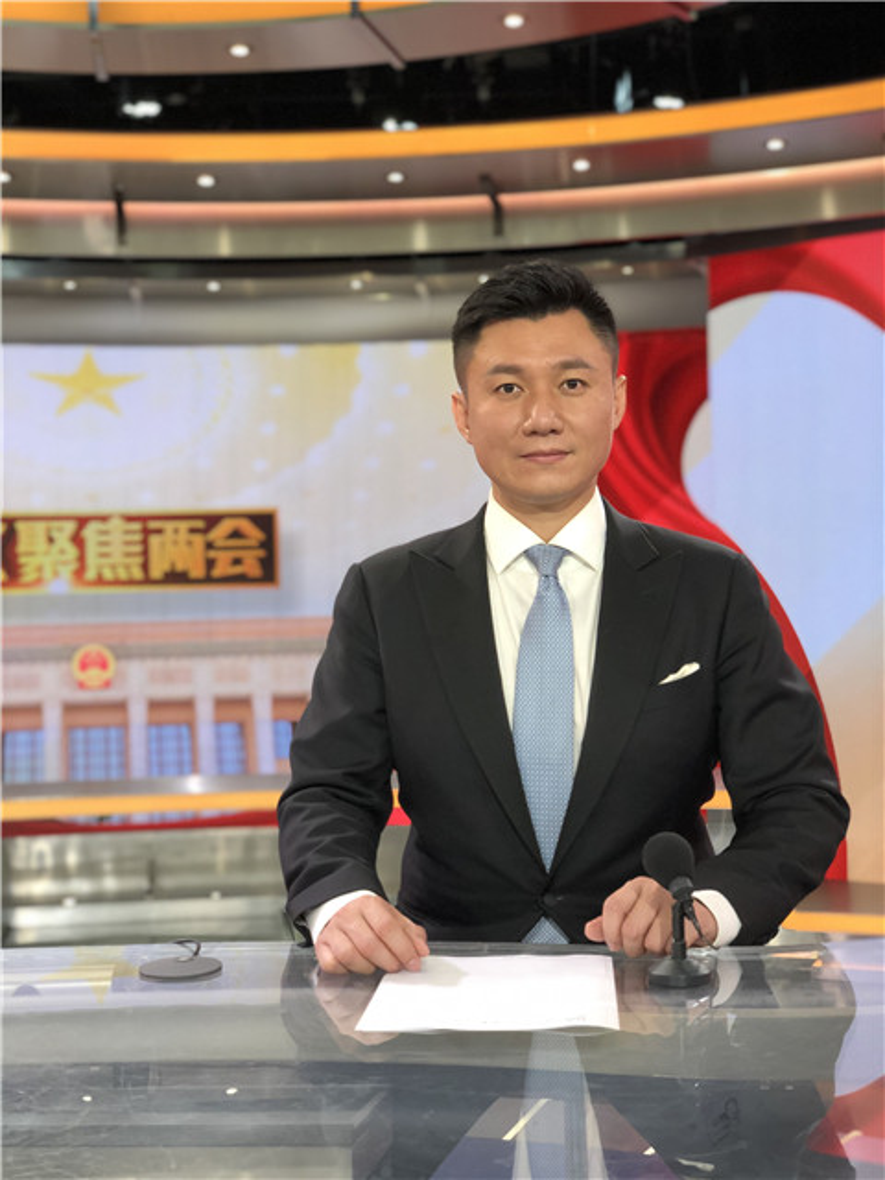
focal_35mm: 52
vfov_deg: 36.8
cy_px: 590
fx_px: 1773
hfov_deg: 28.0
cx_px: 442
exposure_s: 1/56
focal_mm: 6
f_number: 2.4
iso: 100
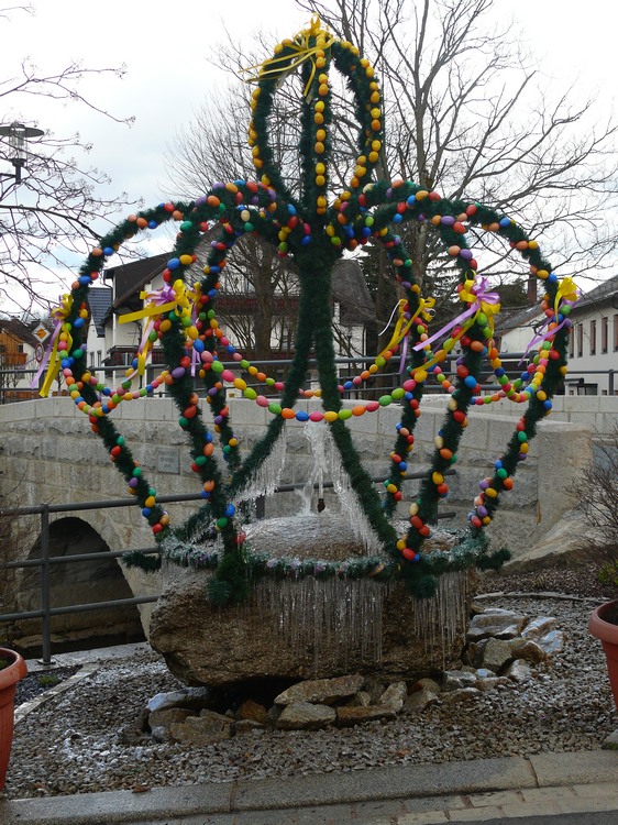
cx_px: 309
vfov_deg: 36.8
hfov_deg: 28.0
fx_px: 1239
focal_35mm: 52
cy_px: 412
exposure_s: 1/100
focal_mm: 10.9
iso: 100
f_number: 3.6
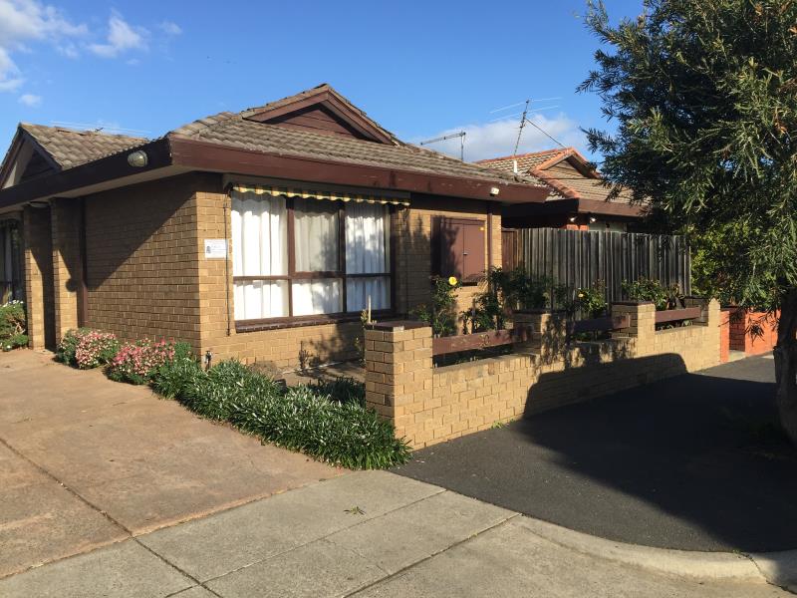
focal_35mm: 29
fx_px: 668
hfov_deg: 61.7
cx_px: 398
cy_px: 299
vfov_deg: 48.2
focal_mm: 4.15
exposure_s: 1/1522
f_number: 2.2
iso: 32
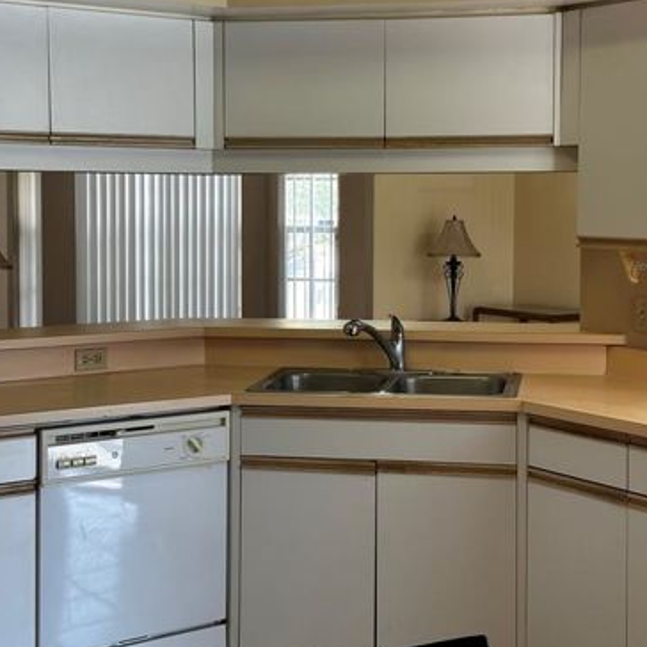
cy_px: 265
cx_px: 331
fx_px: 1311
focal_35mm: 62
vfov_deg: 27.7
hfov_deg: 27.7
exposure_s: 1/60
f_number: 1.78
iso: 50
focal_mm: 6.86
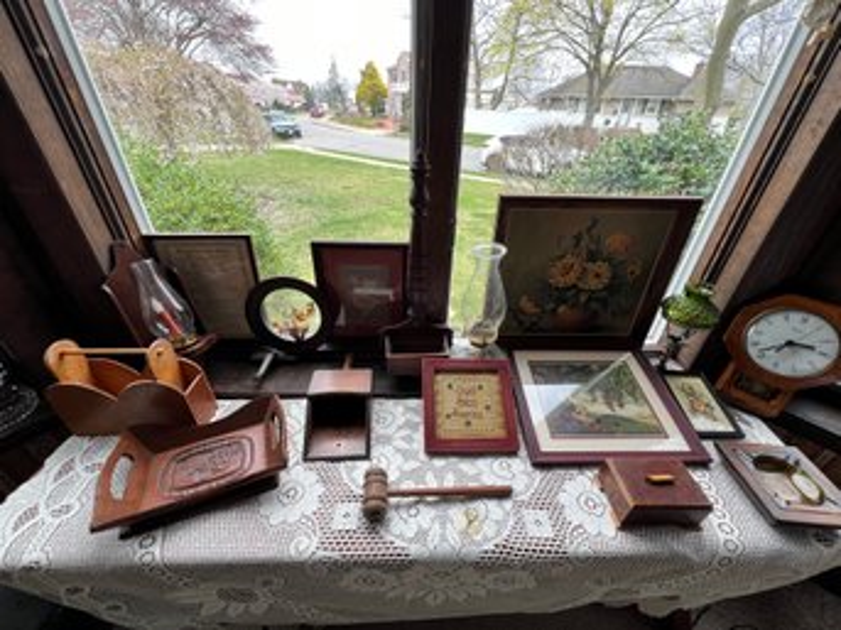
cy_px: 315
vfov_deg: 89.9
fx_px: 316
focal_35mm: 13
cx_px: 420
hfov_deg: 106.2
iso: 40
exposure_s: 1/99
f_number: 1.8
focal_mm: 1.57
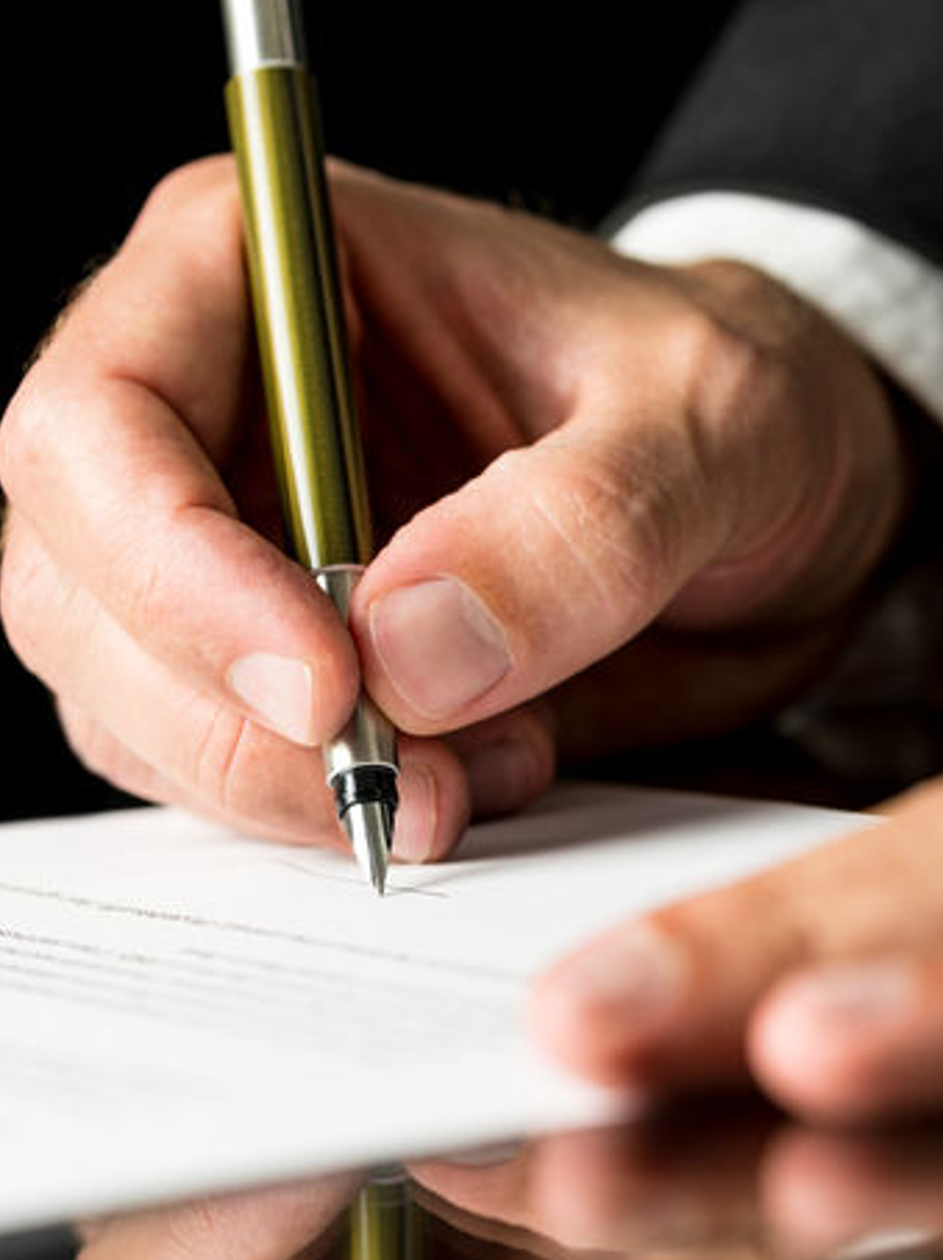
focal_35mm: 189
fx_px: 6875
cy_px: 727
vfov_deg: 10.5
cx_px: 747
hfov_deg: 7.8
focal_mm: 105
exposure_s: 1/10
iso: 100
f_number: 5
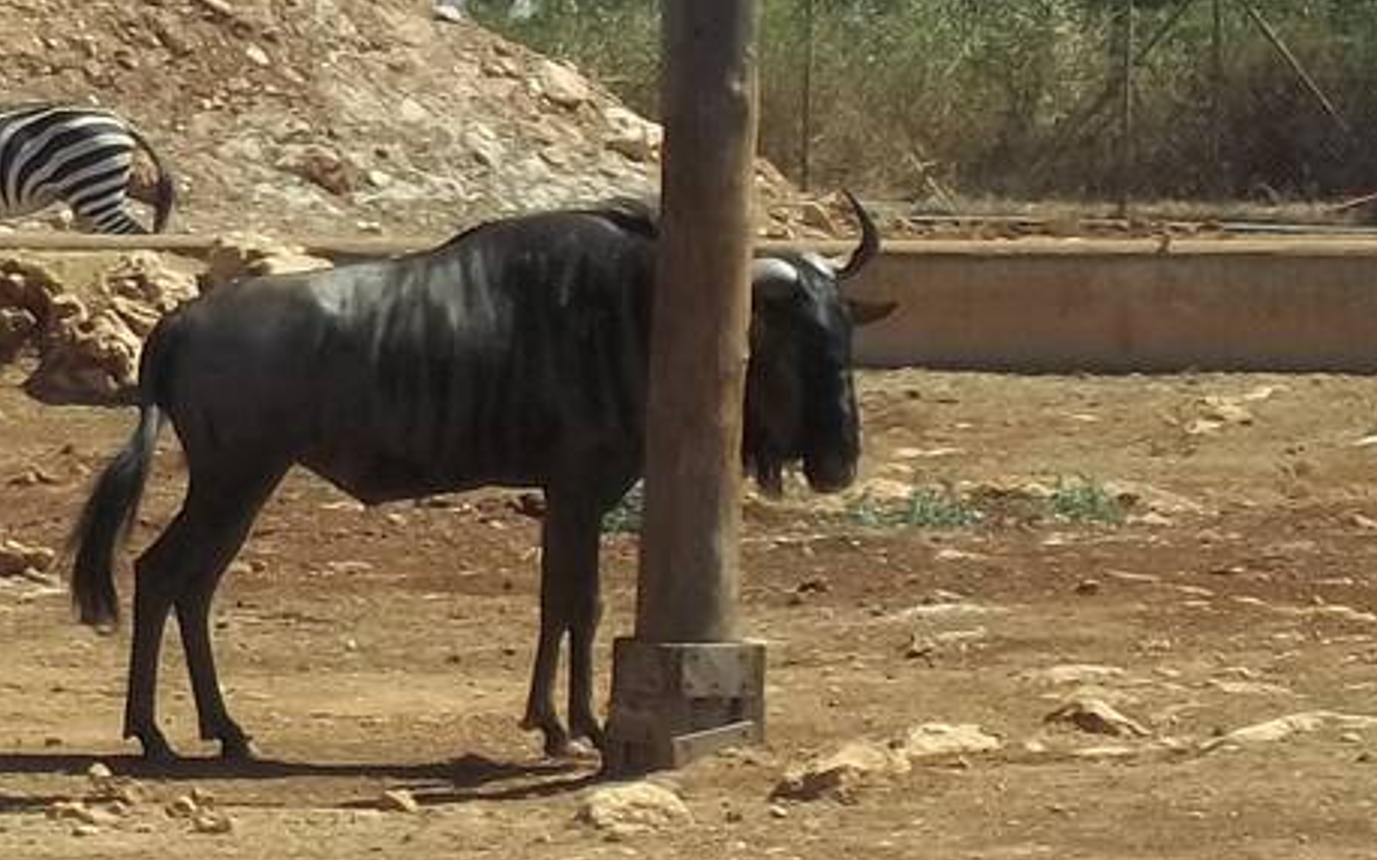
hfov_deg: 5.2
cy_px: 210
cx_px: -340
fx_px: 15007
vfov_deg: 3.3
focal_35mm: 400
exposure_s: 1/320
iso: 64
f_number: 5.6
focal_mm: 19.5
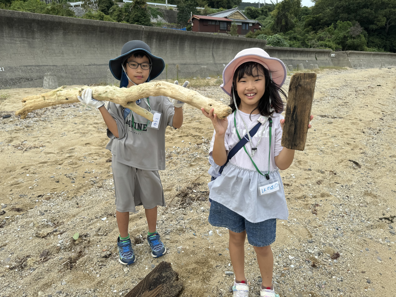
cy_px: 148
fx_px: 275
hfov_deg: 71.6
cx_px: 198
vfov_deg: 56.8
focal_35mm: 24
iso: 80
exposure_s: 1/1637
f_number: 1.78
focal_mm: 6.76
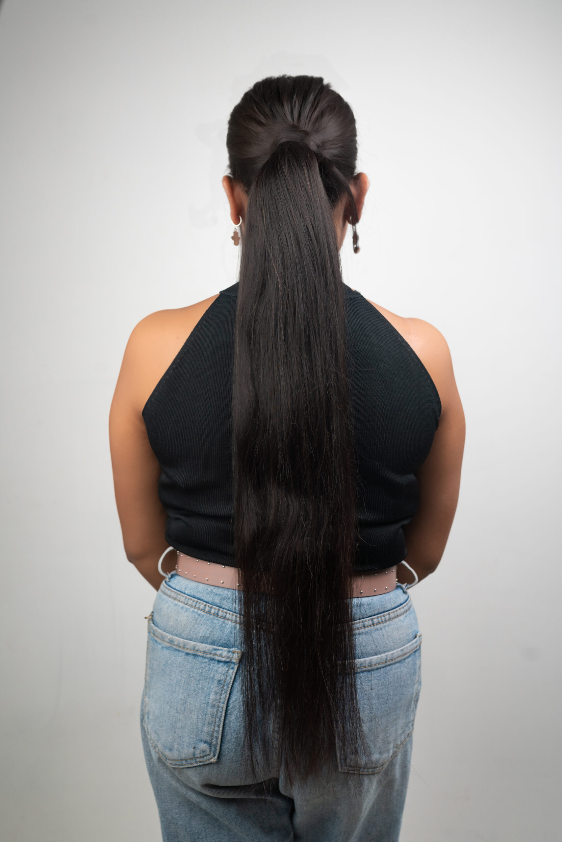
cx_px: 281
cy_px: 421
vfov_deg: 54.4
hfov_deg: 37.9
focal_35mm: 35
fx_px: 819
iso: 250
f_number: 3.5
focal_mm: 35
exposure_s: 1/160
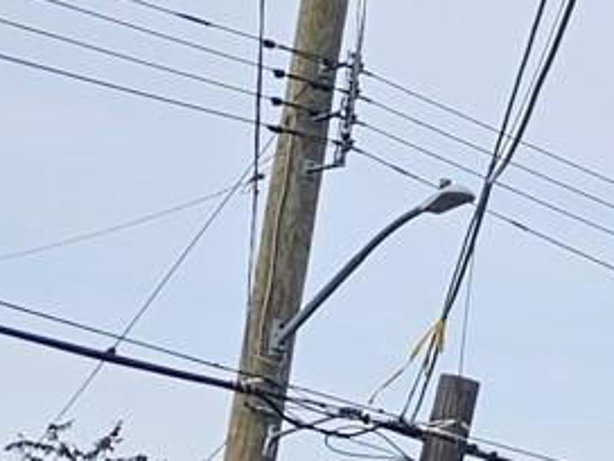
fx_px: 3069
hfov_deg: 8.5
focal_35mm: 173
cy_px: 716
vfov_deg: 8.4
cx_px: 2120
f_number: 1.8
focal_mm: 5.4
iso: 25
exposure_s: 1/1076
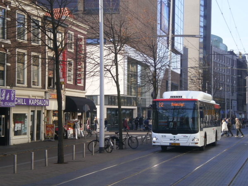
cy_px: 93
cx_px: 124
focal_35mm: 82
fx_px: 587
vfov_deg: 18.0
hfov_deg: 23.8
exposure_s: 1/160
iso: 100
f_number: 5.1
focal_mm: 14.3
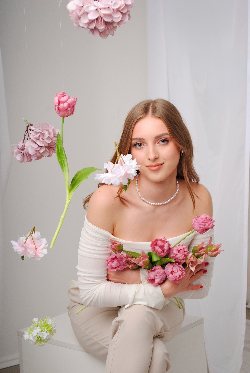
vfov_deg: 24.6
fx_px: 857
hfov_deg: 16.6
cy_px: 186
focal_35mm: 82
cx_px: 125
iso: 200
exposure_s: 1/160
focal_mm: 55
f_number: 6.3
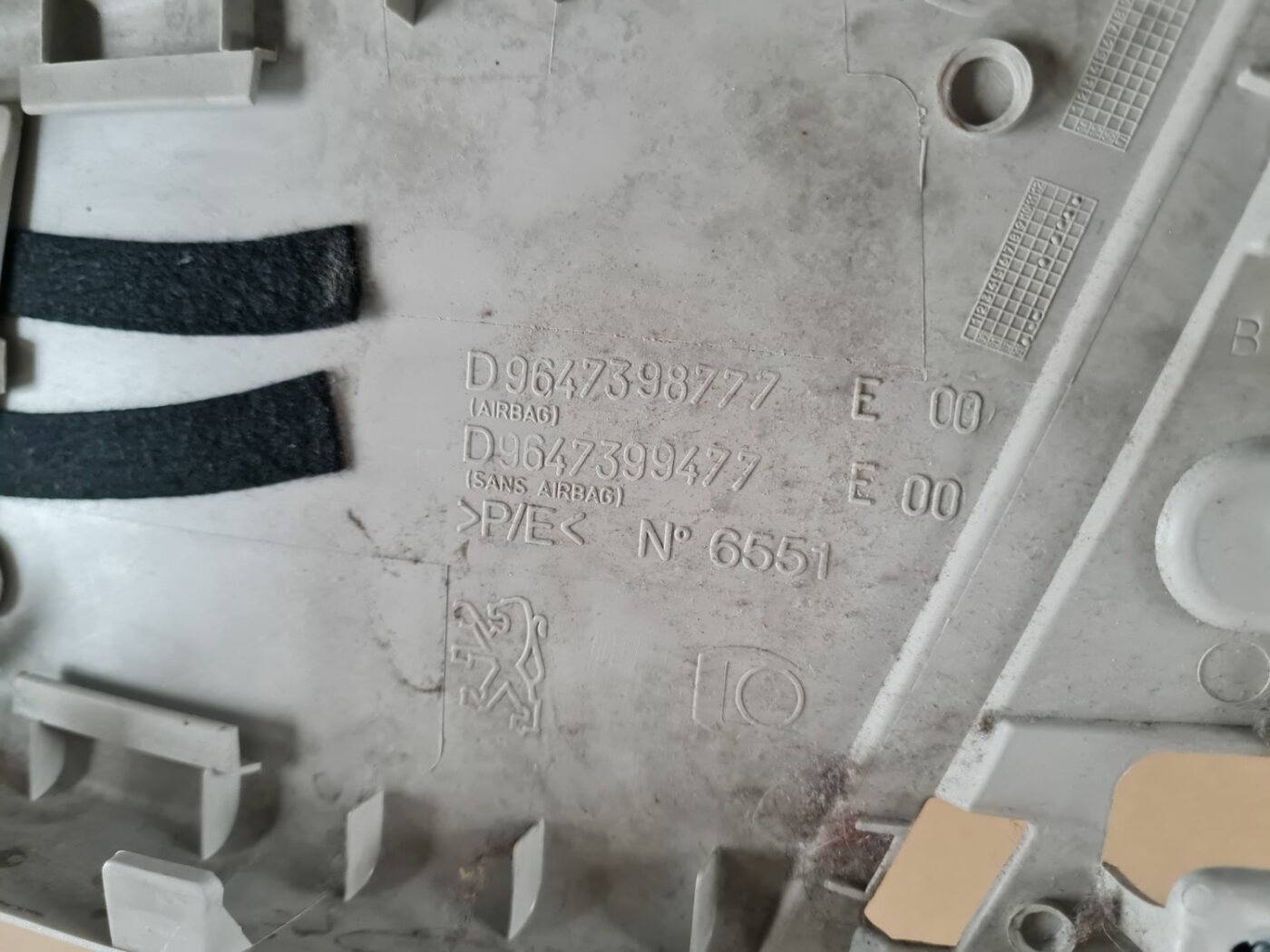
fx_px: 954
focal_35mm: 26
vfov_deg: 53.1
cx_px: 635
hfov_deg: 67.3
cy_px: 476
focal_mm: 5.4
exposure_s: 1/50
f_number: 1.8
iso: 400
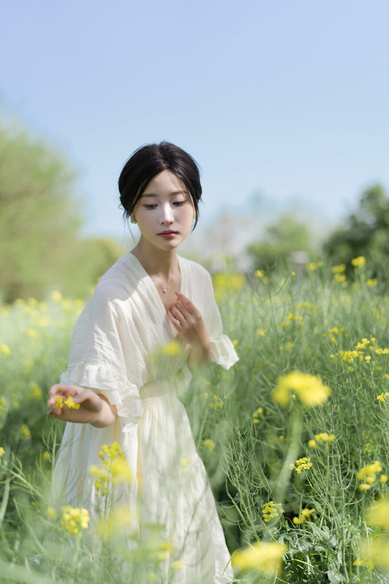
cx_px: 194
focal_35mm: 50
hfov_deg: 27.0
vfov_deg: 39.6
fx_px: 810
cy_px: 292
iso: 80
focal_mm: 50
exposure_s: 1/2000
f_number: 1.6
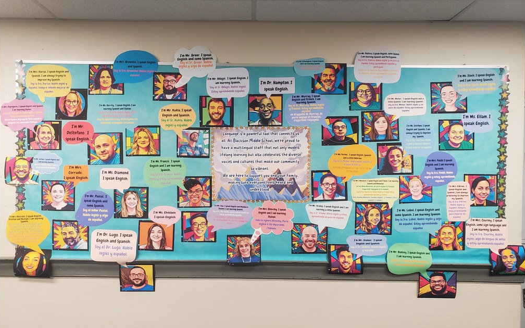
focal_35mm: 28
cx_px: 263
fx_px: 401
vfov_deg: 44.5
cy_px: 183
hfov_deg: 66.5
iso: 250
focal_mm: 4.3
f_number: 2.4
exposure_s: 1/40
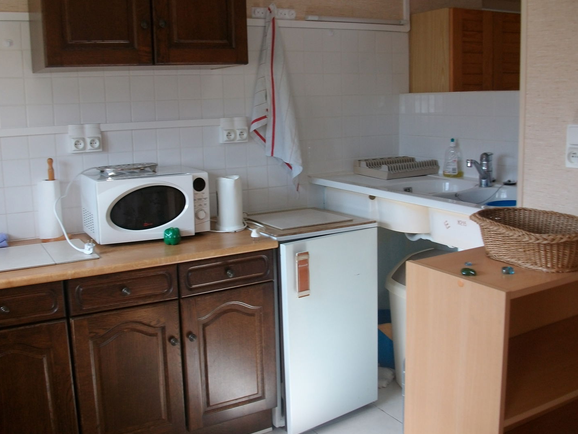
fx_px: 601
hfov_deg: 51.3
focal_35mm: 36
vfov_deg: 39.6
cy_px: 197
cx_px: 269
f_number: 2.9
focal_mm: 5.7
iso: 80
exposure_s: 1/41.9
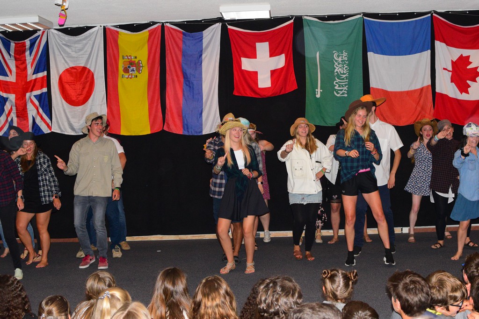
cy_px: 160
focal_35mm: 52
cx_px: 240
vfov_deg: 25.8
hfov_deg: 37.8
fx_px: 699
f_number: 5
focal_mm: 35
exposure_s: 1/200
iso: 3200
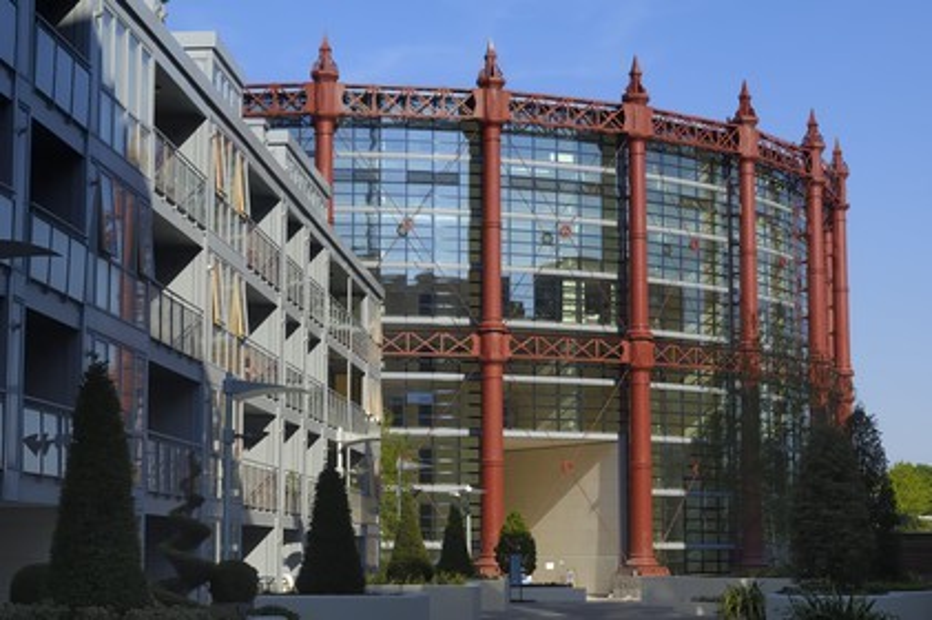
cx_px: 466
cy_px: 310
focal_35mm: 75
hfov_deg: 27.0
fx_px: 1940
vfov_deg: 18.2
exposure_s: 1/200
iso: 100
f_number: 9.5
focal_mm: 50
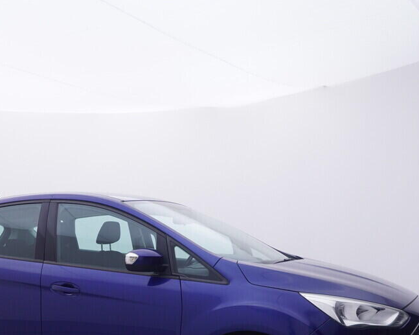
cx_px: 101
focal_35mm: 47
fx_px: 583
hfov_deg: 38.4
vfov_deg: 30.4
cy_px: 311
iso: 200
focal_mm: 15
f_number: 5
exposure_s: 1/80
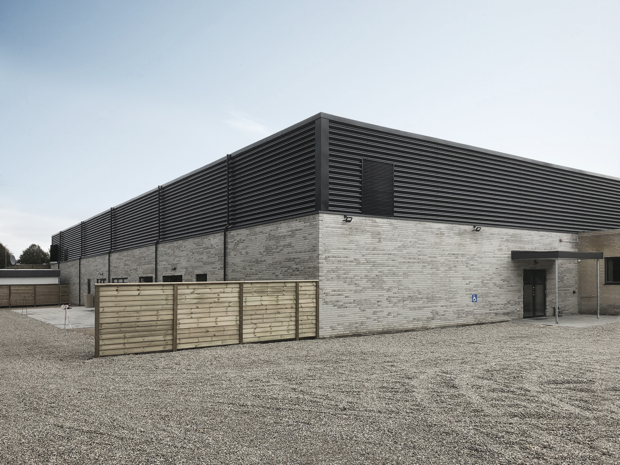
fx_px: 502
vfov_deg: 49.7
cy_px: 232
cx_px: 310
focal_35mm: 28
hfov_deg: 63.4
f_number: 1.8
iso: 20
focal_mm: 3.99
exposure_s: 1/1012
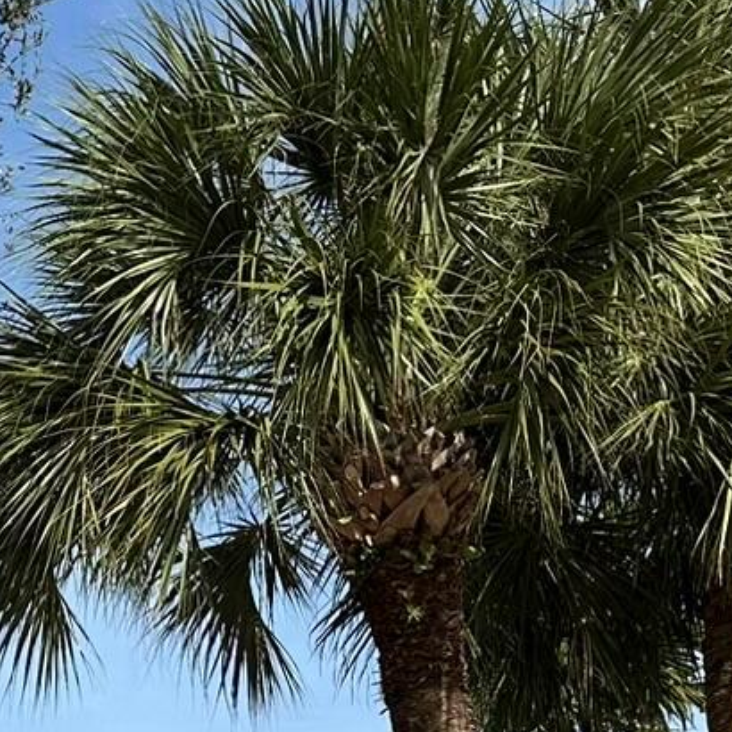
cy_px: 919
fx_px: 2536
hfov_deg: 15.8
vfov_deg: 15.7
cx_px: -157
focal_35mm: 106
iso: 80
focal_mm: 6.86
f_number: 1.78
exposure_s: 1/4762
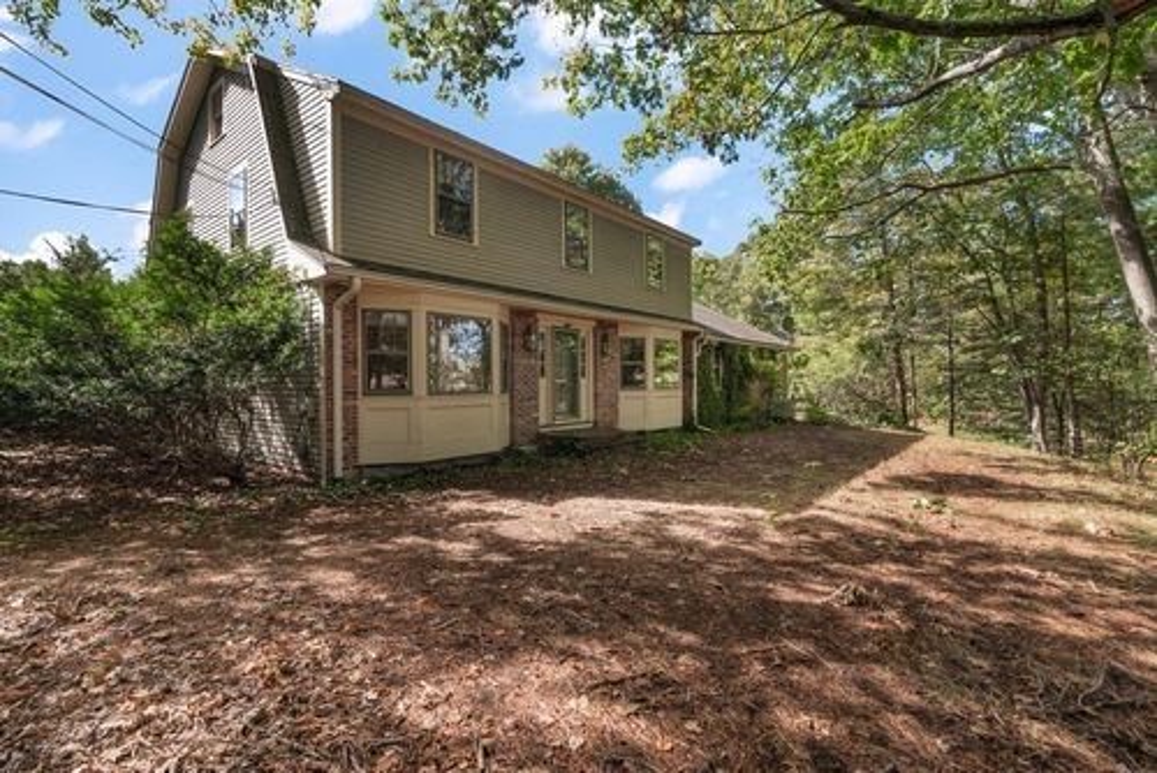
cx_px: 578
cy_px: 386
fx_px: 514
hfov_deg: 96.7
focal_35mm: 16
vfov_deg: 73.8
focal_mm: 16
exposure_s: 1/100
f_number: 8
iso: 200
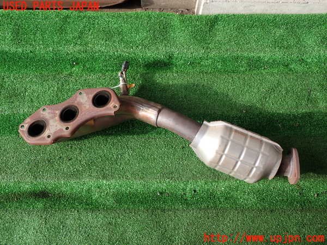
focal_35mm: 41
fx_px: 387
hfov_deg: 45.8
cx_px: 164
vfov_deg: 35.1
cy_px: 122
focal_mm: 7.31
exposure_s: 1/160
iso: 100
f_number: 4
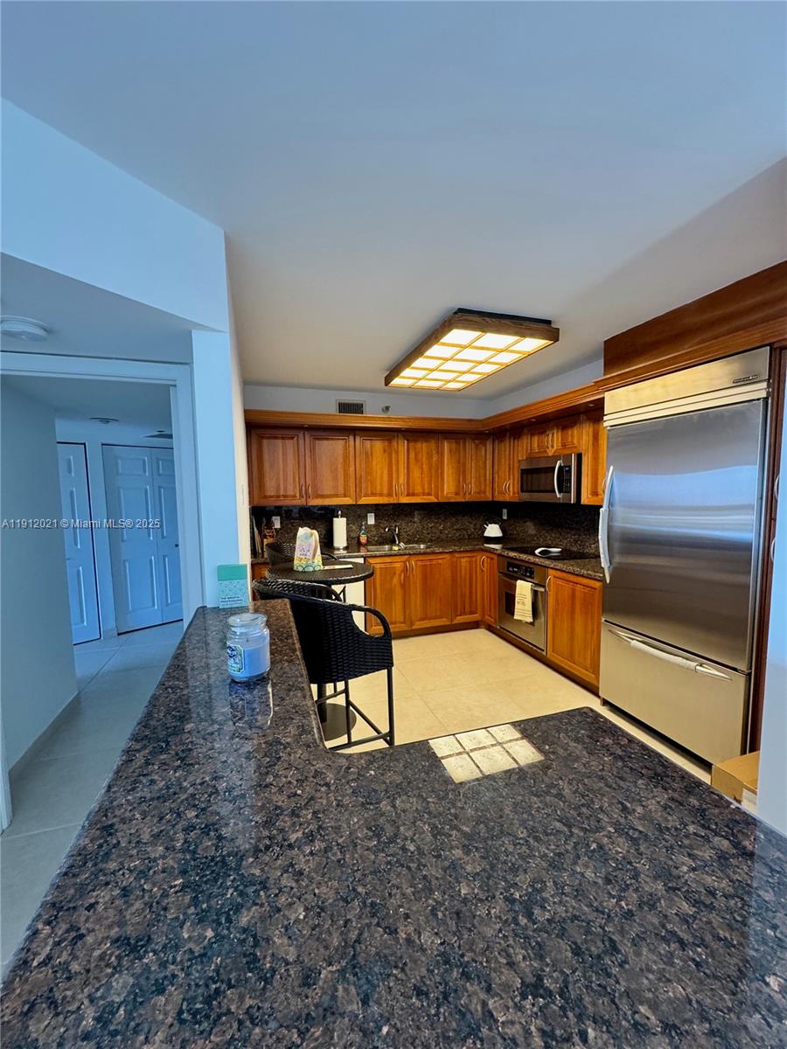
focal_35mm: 14
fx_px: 424
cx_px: 394
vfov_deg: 102.1
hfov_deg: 85.7
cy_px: 524
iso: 320
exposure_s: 1/60
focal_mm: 2.22
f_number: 2.2
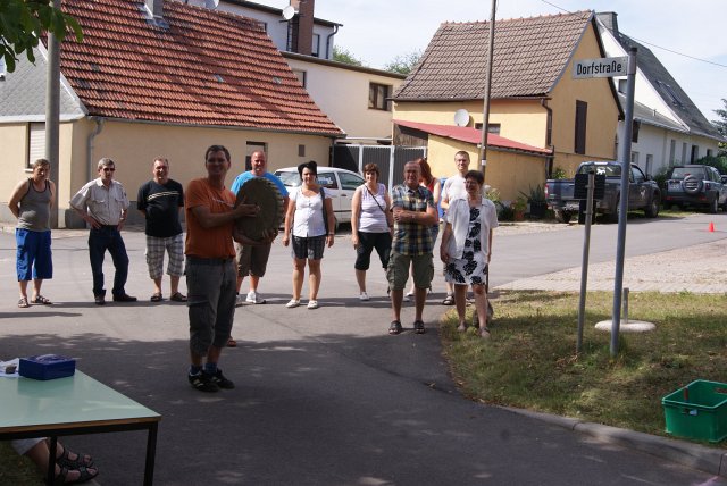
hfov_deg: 49.5
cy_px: 243
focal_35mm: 39
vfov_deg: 34.3
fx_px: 788
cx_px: 364
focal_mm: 26
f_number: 10
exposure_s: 1/100
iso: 100
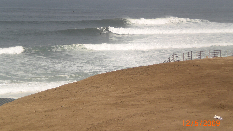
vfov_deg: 9.7
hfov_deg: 17.2
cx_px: 117
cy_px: 54
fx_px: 772
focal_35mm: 125
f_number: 5.9
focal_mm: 18.9
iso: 50
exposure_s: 1/400
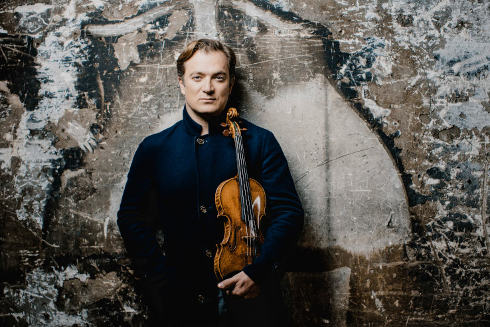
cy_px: 183
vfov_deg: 22.2
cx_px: 266
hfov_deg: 32.9
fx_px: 830
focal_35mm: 61
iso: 1000
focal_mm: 50
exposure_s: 1/80
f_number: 2.5
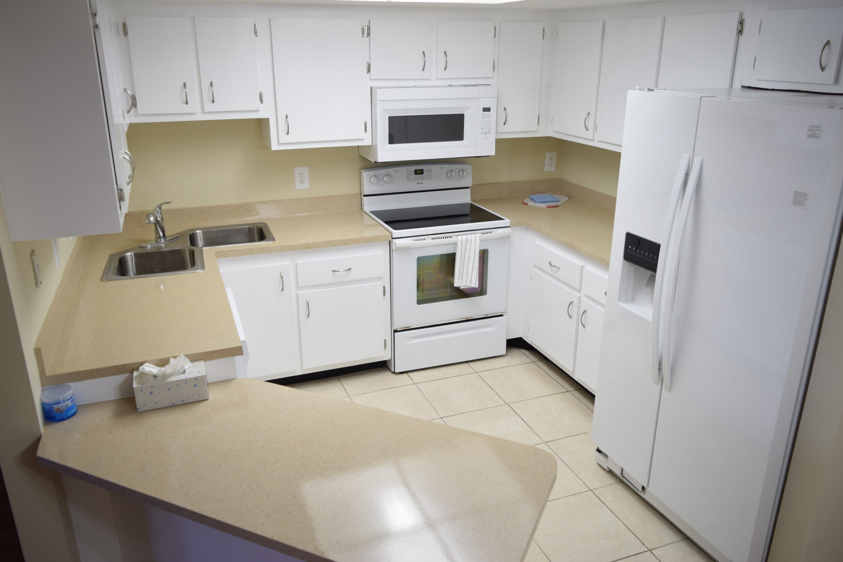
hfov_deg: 67.4
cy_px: 281
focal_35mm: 27
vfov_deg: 47.9
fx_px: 632
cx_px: 422
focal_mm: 18
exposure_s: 1/30
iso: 220
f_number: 3.5
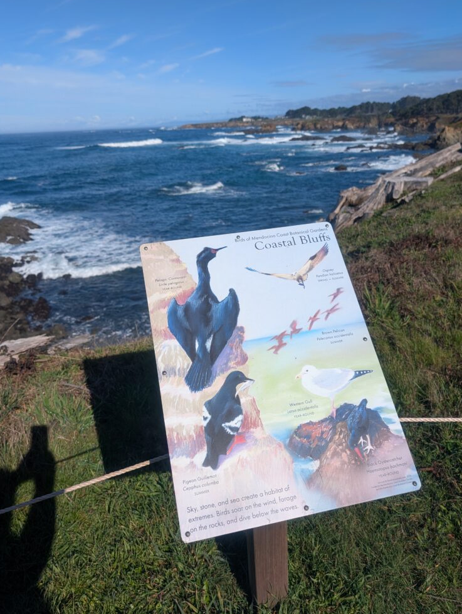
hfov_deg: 55.0
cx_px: 236
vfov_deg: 69.3
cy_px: 302
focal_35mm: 25
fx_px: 444
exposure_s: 1/2268
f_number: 1.68
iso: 24
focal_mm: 6.9
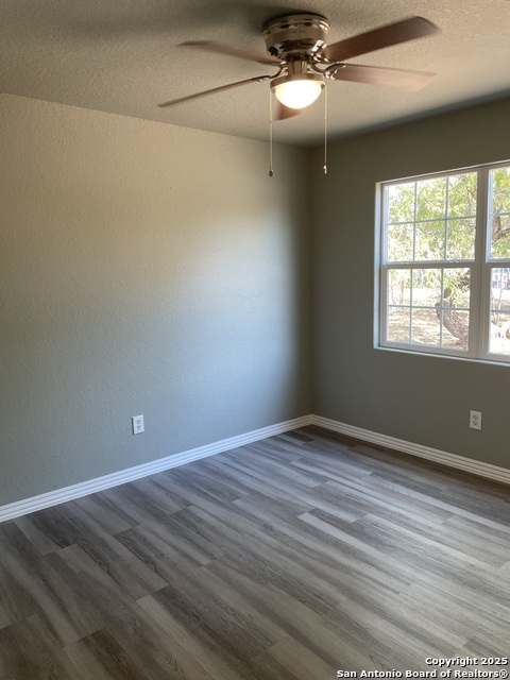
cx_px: 255
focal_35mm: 26
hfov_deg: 53.1
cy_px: 340
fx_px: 511
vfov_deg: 67.3
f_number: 1.6
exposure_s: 1/120
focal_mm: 4.2
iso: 100
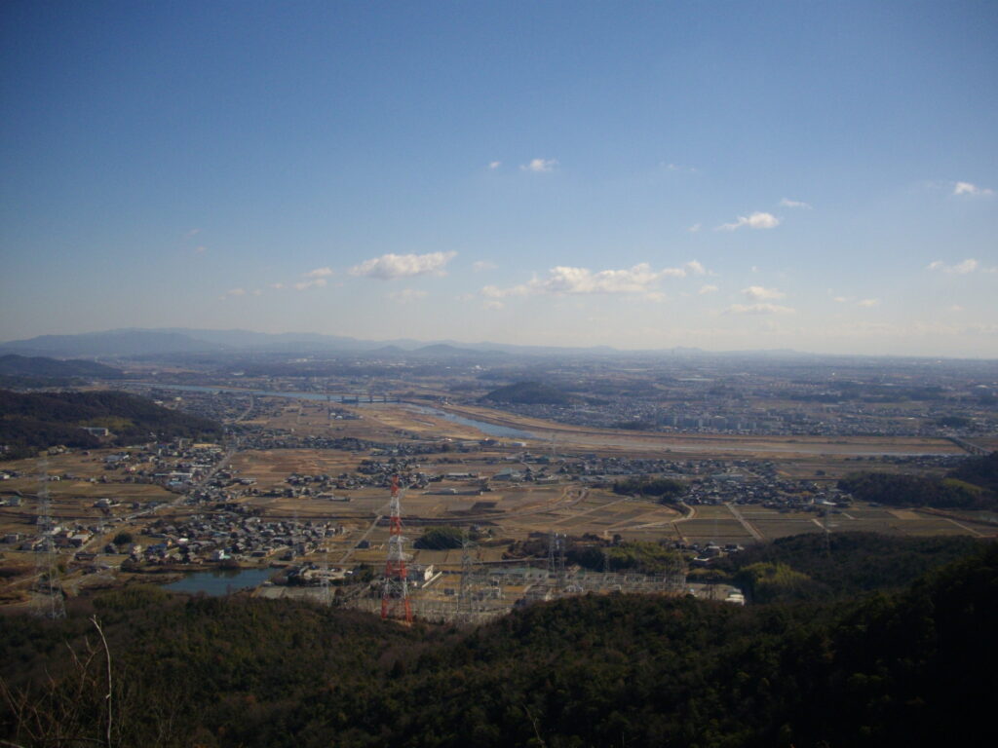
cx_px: 499
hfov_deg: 50.1
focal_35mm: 37
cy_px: 374
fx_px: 1067
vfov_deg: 38.7
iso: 100
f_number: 5.6
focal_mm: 6.2
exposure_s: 1/800
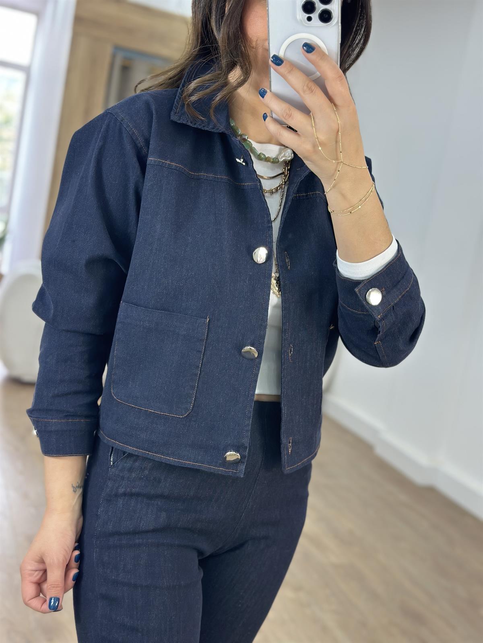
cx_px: 242
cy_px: 322
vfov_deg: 39.7
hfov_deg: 30.3
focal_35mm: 48
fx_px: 893
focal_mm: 6.86
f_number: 1.78
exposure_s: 1/100
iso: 160
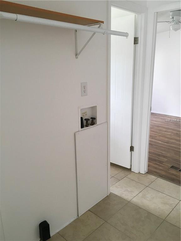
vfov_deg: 61.7
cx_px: 90
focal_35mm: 29
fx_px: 202
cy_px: 120
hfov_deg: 48.2
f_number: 2.2
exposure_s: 1/30
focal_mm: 4.15
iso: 40
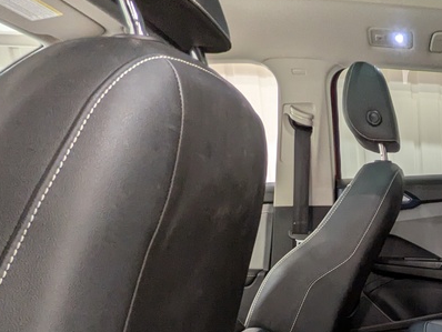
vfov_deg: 36.3
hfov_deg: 40.1
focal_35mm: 36
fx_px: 460
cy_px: 321
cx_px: 501
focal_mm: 1.83
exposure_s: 1/30
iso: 136
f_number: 2.2
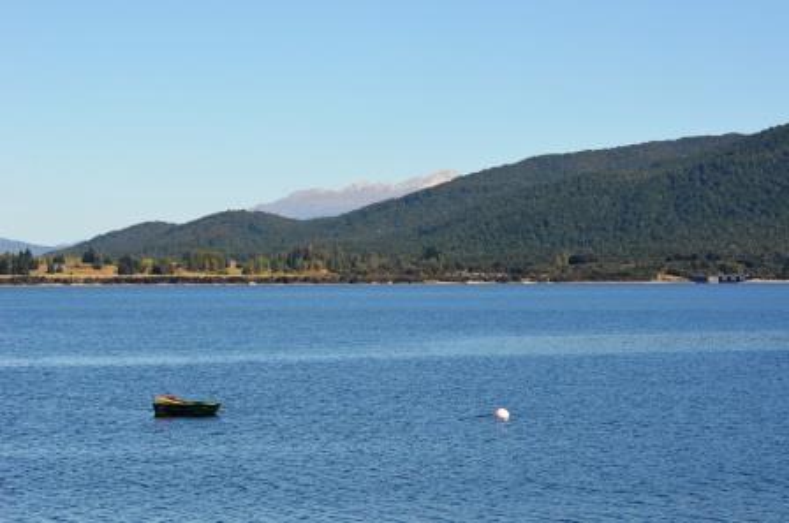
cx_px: 394
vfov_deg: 13.0
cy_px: 262
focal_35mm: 105
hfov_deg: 19.5
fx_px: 2297
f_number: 7.1
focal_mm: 70
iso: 200
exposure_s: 1/800
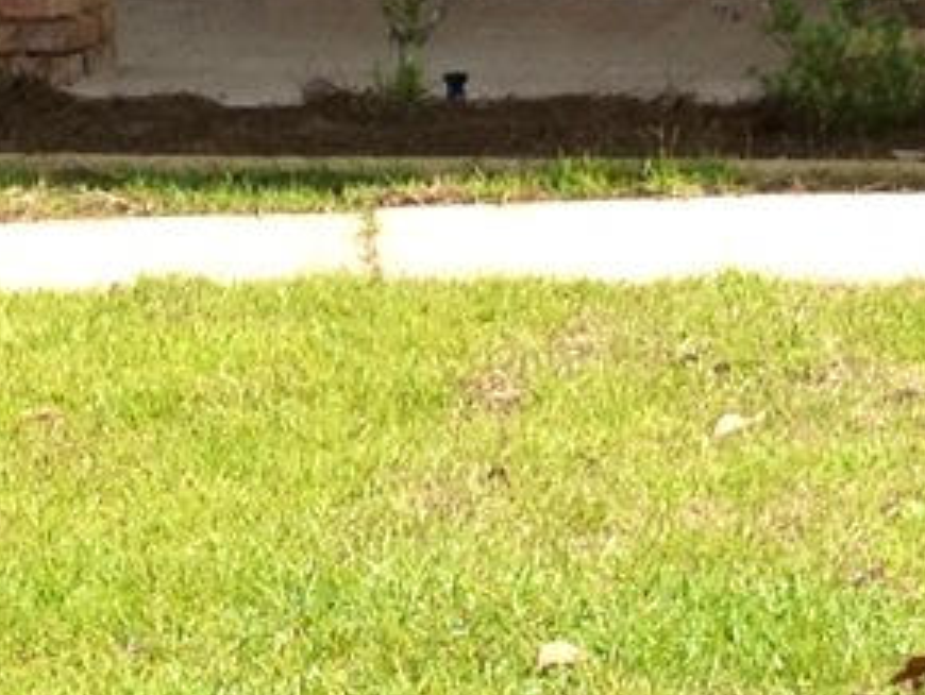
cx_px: 1250
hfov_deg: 7.9
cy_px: -19
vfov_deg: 6.0
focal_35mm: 247
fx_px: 6606
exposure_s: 1/536
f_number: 2.4
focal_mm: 4.28
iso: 50
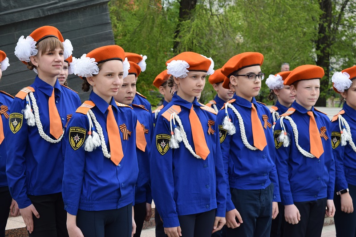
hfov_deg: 24.6
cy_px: 118
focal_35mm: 82
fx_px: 816
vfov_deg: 16.5
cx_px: 178
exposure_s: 1/250
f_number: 8
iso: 320
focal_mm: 55
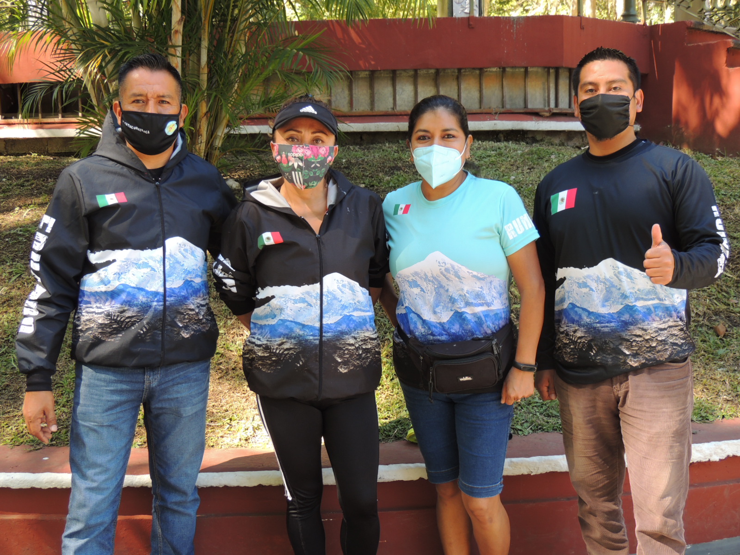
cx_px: 370
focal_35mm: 43
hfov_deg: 43.9
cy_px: 278
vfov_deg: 33.6
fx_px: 919
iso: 100
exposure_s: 1/50
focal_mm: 7.6
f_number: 3.4
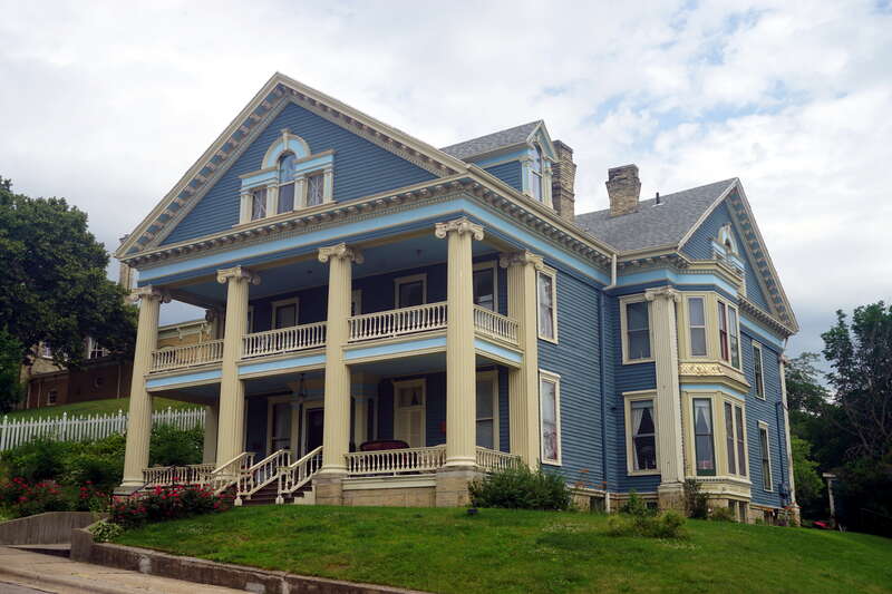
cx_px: 446
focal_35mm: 40
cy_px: 297
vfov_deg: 33.0
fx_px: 1003
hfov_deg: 47.9
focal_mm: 27
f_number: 11
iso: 100
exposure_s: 1/160
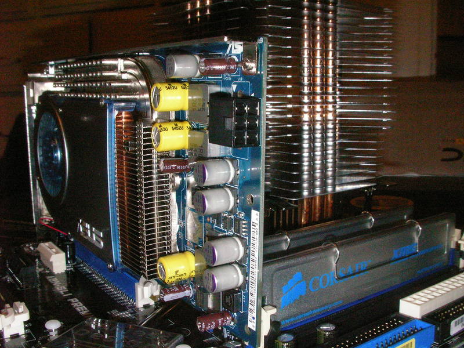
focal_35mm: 38
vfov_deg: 37.7
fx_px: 509
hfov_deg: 49.0
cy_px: 174
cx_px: 232
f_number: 5.6
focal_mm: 6.3
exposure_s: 1/40
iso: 400
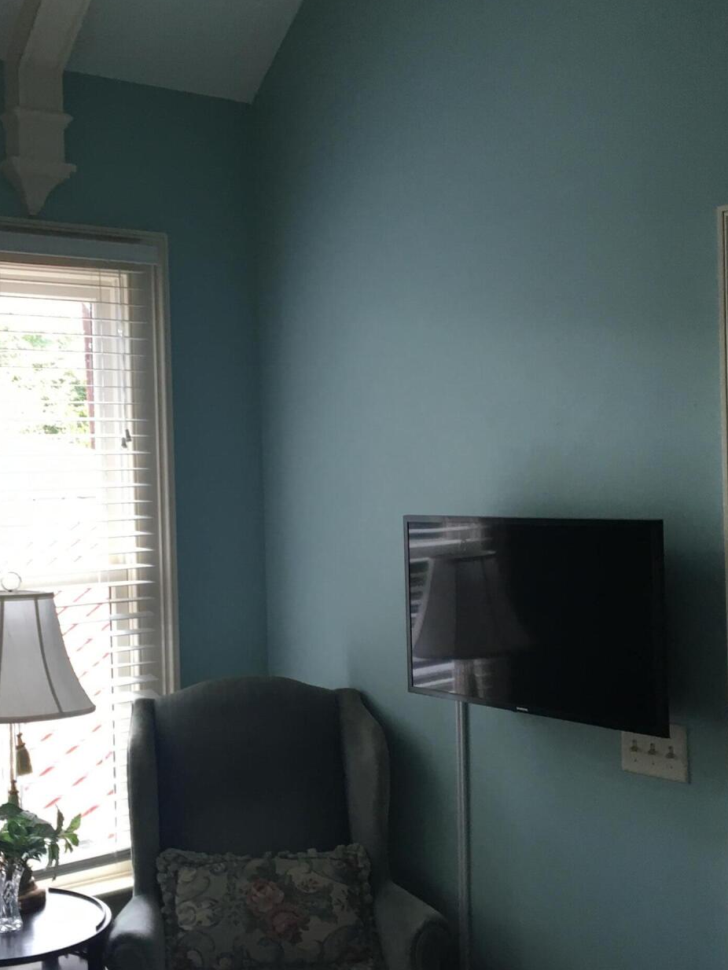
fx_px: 1317
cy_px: 499
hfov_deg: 30.7
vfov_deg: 40.4
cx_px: 258
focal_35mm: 47
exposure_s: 1/30
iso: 25
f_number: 2.2
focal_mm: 4.15
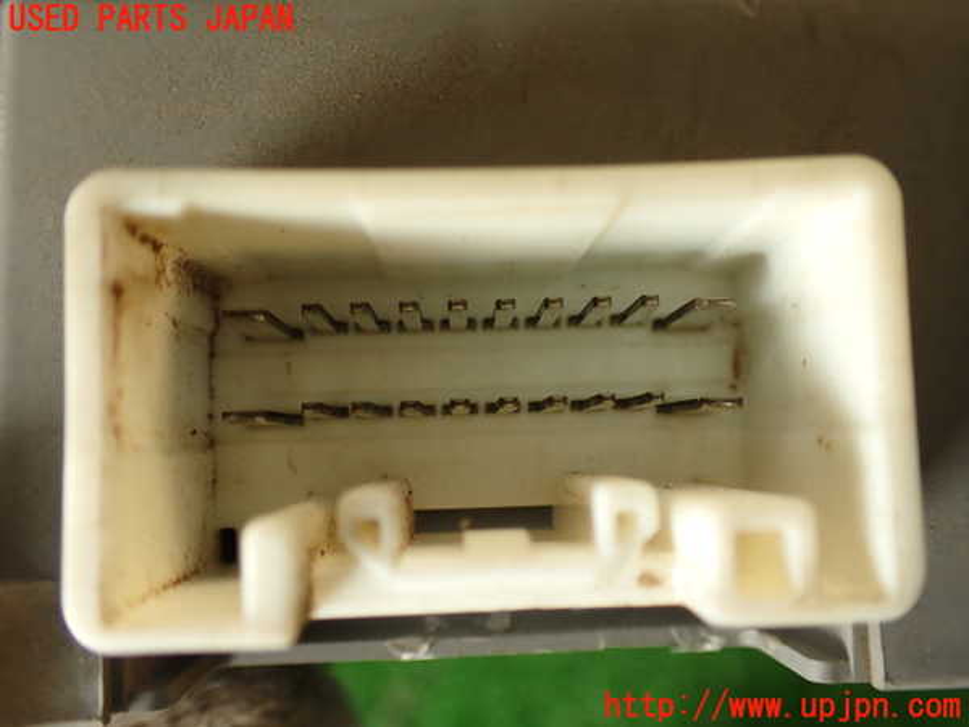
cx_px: 484
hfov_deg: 56.8
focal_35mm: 32
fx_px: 896
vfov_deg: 44.2
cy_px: 364
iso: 125
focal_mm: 5.79
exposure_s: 1/60
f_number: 2.4
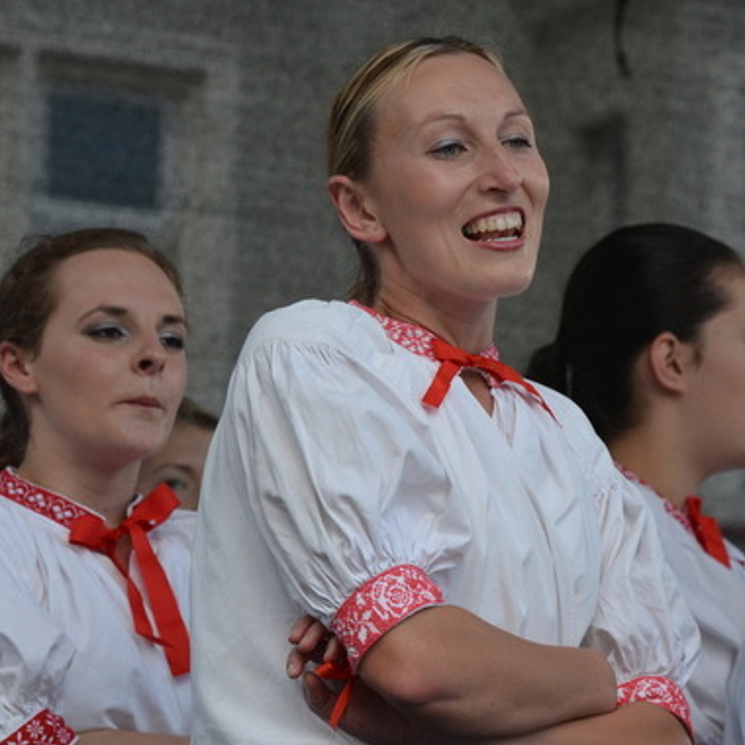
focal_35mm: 290
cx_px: 492
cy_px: 422
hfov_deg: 6.0
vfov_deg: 6.0
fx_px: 7061
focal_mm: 122
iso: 800
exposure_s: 1/640
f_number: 6.3
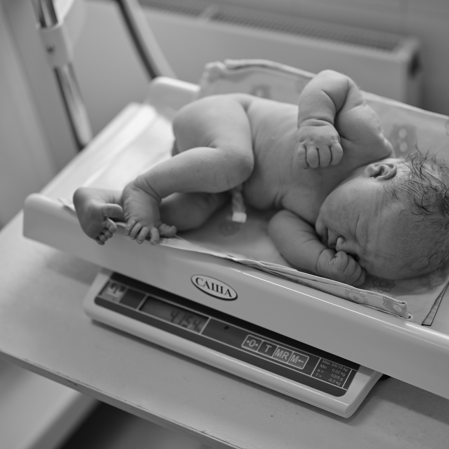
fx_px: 939
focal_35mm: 64
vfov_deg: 26.9
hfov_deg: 26.9
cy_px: 225
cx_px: 230
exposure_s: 1/200
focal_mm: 50
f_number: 1.8
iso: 250
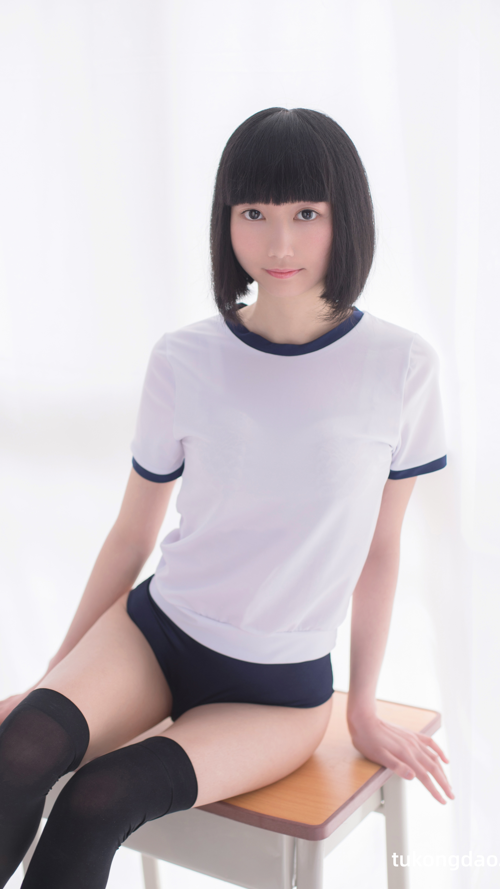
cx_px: 249
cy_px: 446
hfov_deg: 22.6
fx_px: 1249
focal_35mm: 53
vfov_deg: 39.2
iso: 160
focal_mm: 50
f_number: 2.8
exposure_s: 1/60
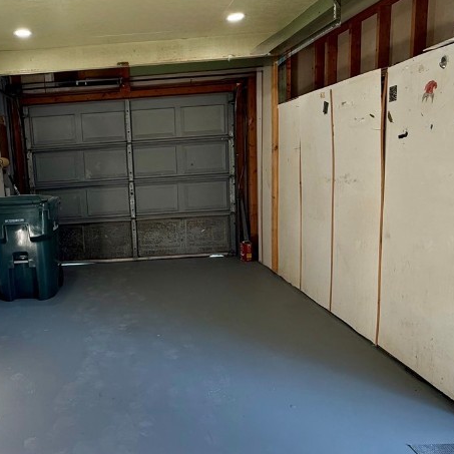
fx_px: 415
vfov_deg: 57.3
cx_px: 116
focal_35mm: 28
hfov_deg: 54.7
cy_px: 221
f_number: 2.2
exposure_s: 1/120
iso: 160
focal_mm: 2.22
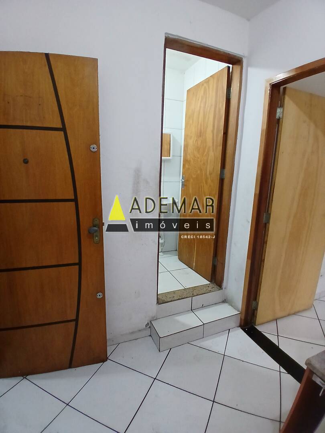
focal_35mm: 17
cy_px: 216
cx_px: 162
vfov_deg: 91.0
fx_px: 213
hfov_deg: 74.7
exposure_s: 1/30
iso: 320
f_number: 2.2
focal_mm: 1.4
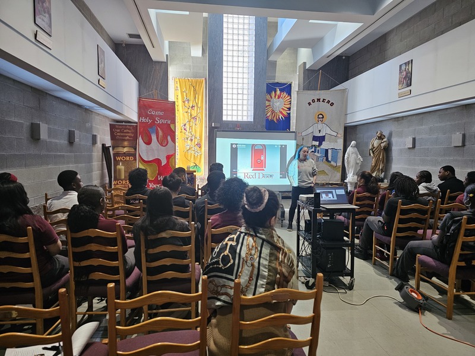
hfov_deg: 73.9
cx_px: 238
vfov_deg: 58.9
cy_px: 178
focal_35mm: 23
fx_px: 316
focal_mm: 6.3
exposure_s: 1/120
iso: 400
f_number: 1.7
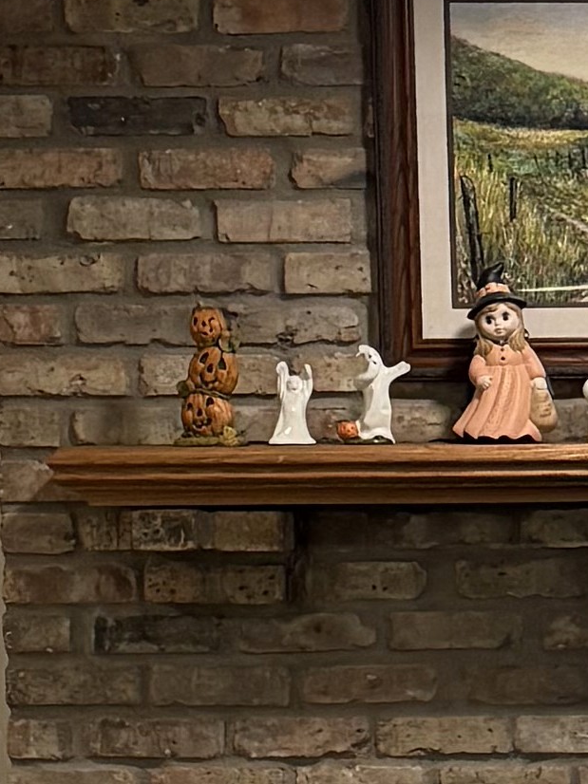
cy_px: 753
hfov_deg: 8.7
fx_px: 3762
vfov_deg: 11.8
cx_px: 857
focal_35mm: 166
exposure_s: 1/120
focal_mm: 6.76
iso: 320
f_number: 1.78
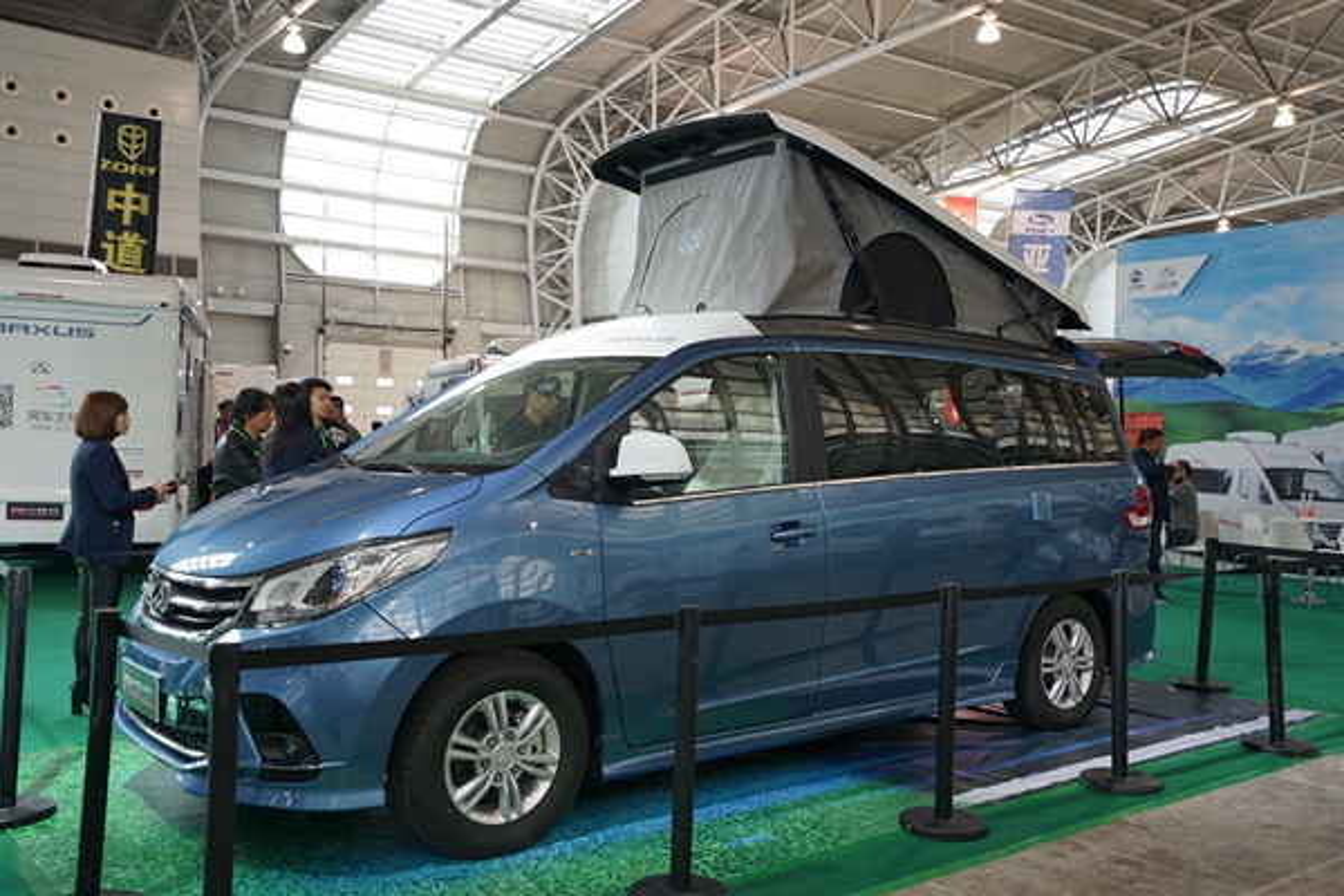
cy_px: 448
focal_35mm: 33
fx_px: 1232
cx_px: 672
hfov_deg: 57.2
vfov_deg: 40.0
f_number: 4
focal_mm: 33
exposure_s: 1/60
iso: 200
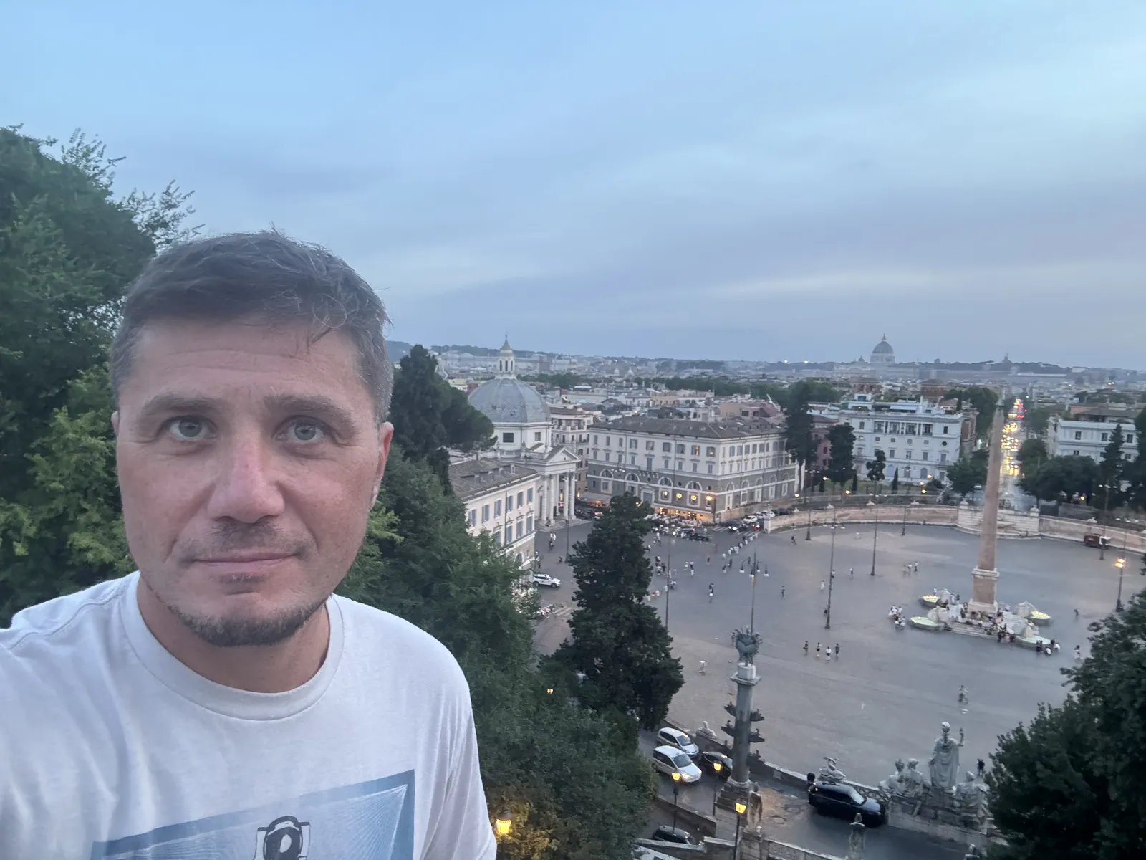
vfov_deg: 58.9
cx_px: 573
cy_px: 430
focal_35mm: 23
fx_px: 761
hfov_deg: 73.9
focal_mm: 2.69
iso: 250
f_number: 1.9
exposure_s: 1/50
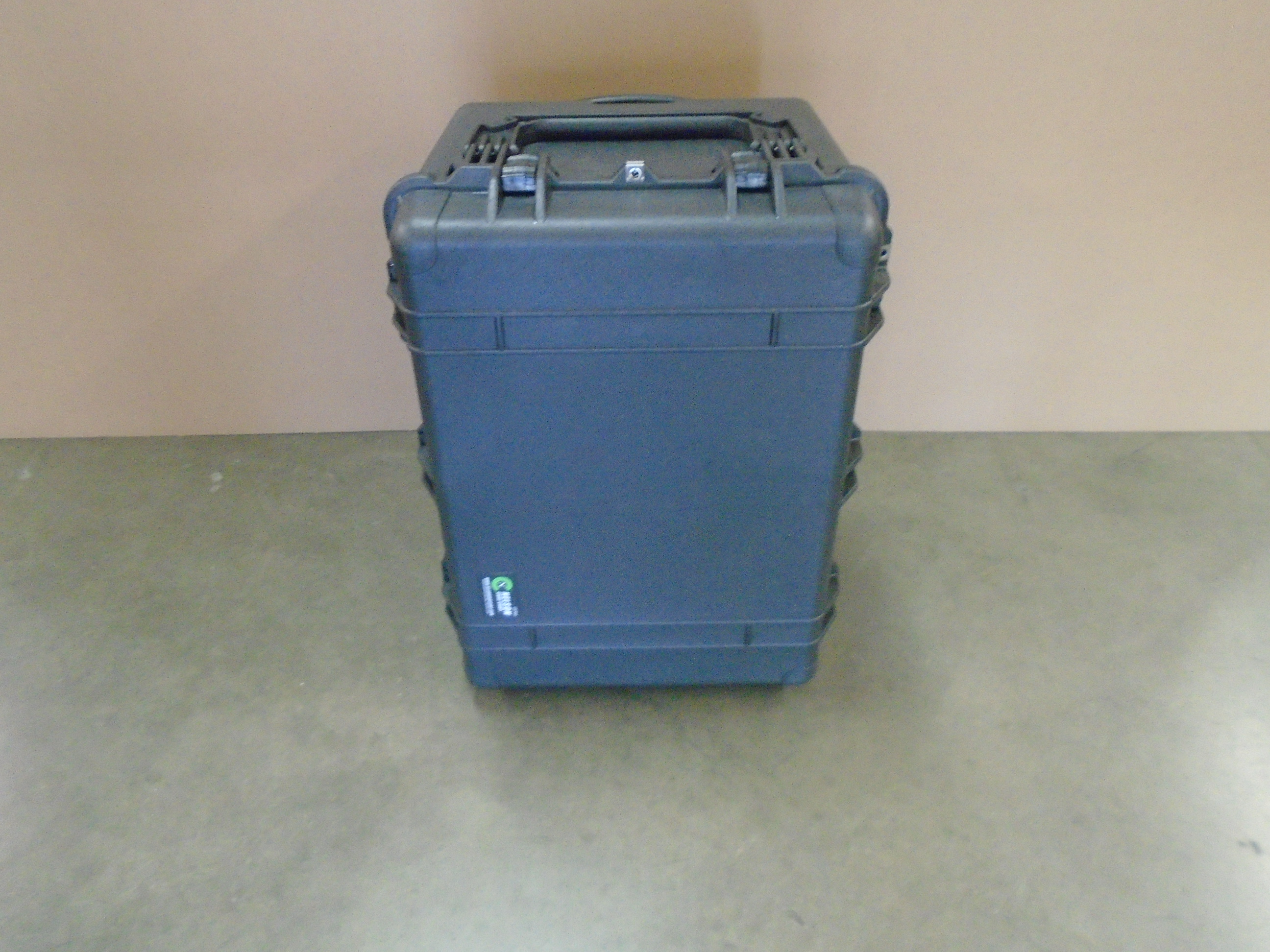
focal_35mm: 26
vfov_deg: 53.1
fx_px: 954
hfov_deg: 67.3
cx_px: 635
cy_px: 476
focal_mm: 4.6
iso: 800
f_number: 3.2
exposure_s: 1/30
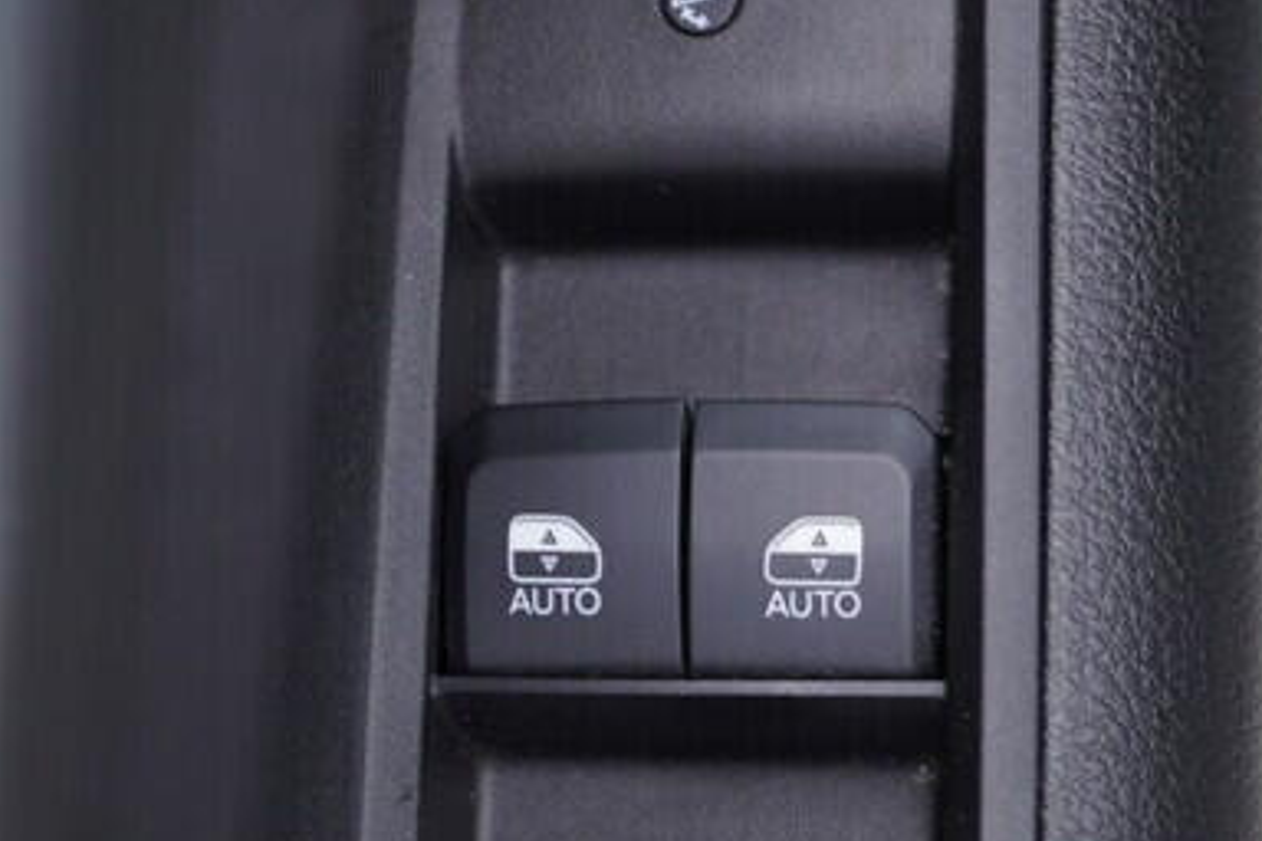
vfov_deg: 14.2
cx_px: 575
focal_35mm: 96
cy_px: 639
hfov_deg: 21.2
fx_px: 3365
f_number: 2.8
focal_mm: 24
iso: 160
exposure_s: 1/40
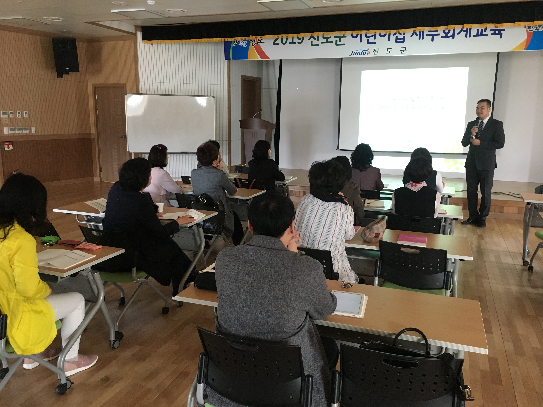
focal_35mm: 29
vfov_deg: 48.2
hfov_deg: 61.7
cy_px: 204
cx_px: 272
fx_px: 455
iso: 160
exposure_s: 1/30
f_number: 2.2
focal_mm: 4.15
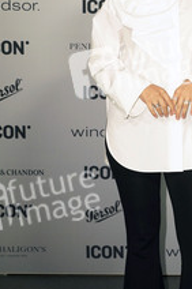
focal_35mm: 102
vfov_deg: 20.0
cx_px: 178
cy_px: 135
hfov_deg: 13.3
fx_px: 817
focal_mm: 54
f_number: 5
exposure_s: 1/250
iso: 1600
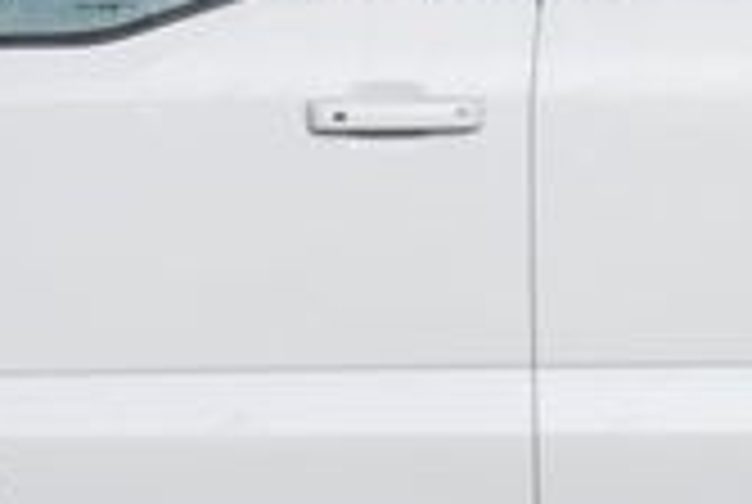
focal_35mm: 248
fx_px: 5191
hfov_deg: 8.3
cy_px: 356
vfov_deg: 5.6
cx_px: 702
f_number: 9
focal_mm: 27
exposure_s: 1/250
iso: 100
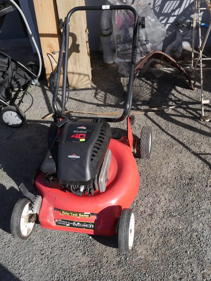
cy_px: 140
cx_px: 106
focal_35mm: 40
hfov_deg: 36.0
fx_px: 325
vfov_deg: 46.8
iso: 200
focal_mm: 20
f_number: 9
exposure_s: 1/320
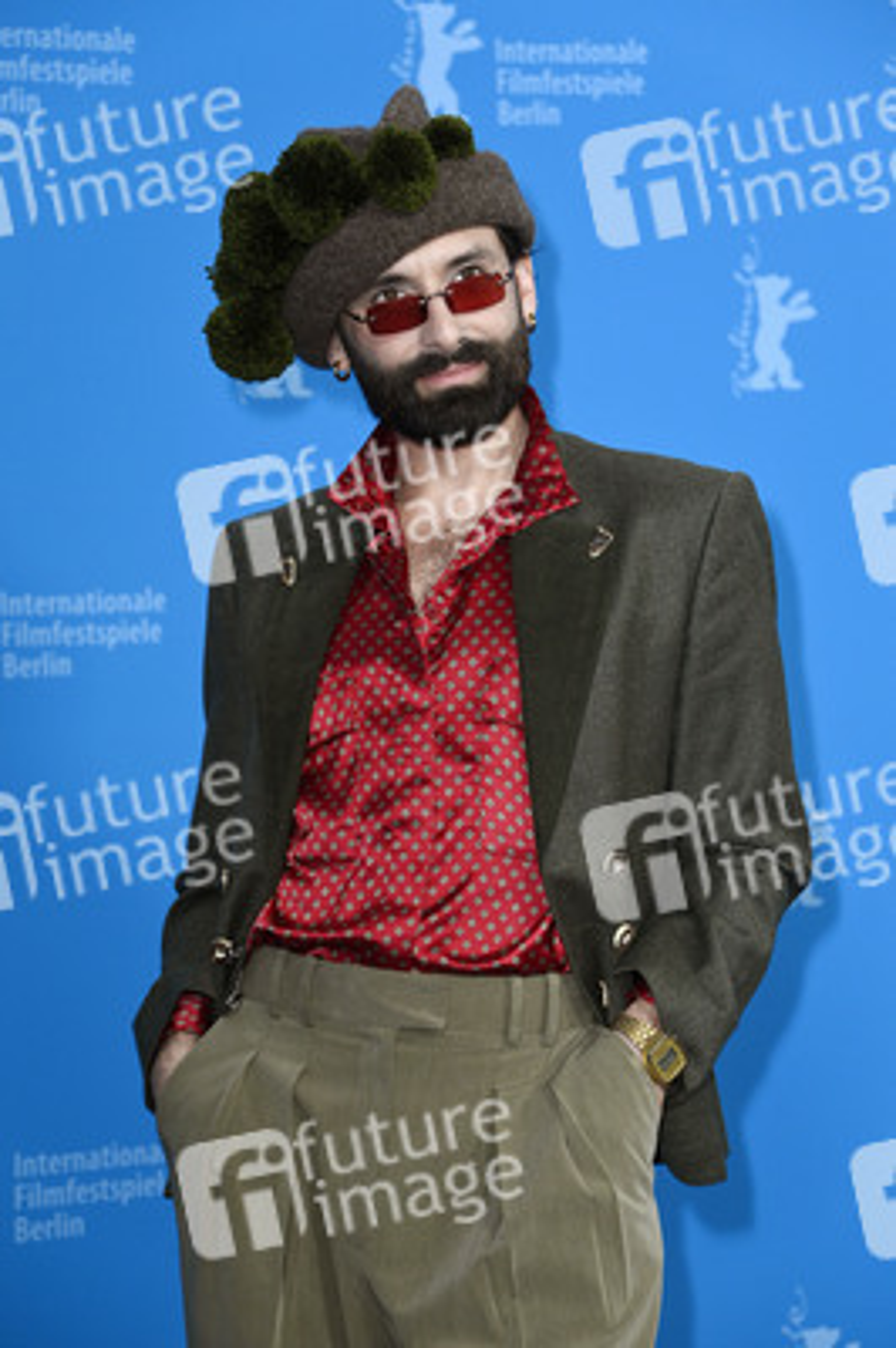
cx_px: 448
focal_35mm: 112
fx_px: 4188
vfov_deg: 18.3
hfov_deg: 12.2
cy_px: 674
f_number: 5.6
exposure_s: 1/250
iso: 1250
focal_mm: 112
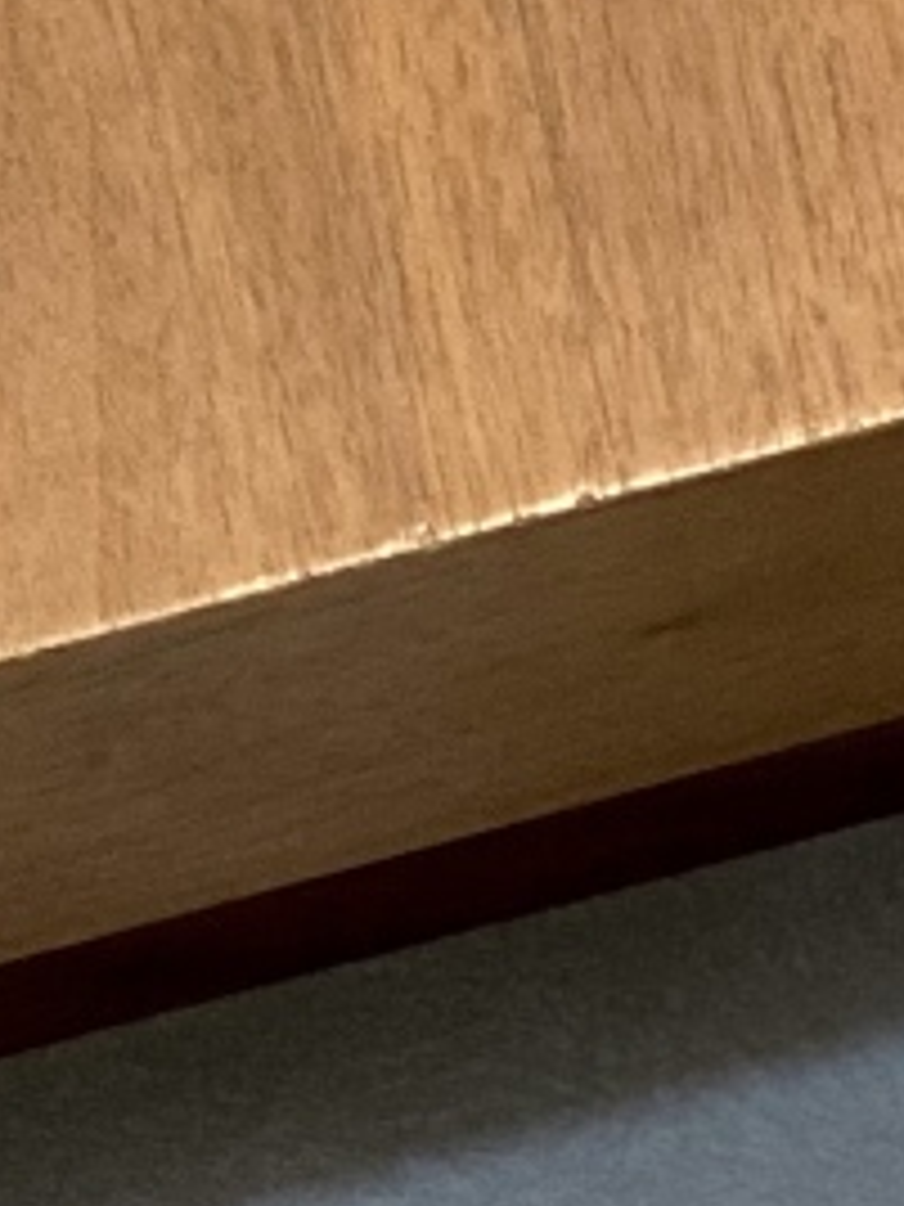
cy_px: 2408
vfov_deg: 6.9
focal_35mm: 279
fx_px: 9715
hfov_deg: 5.3
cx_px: 1574
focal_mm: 6
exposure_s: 1/100
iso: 100
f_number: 2
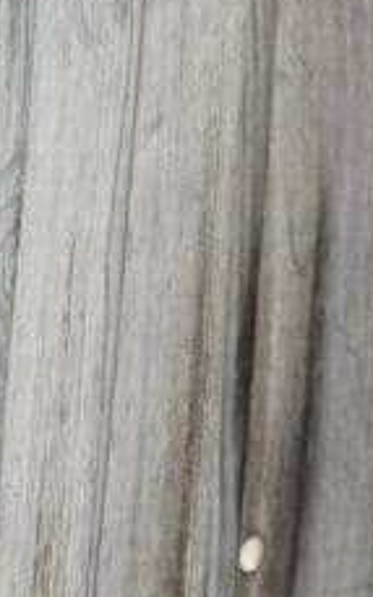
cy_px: 1004
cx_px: -363
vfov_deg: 16.1
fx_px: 1855
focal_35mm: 114
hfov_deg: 10.6
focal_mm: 6.76
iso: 80
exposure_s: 1/558
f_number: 1.78
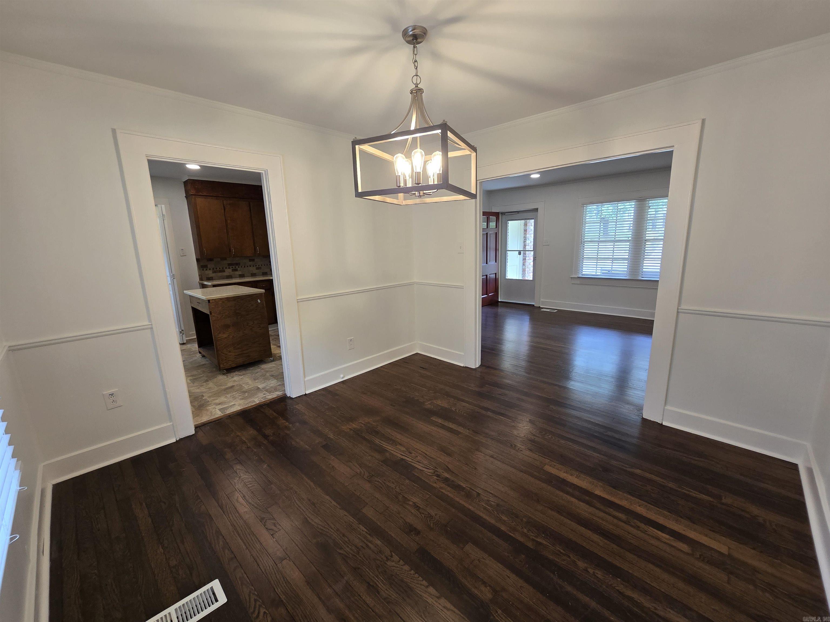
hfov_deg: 106.2
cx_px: 415
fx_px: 312
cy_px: 311
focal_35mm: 13
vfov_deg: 89.9
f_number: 2.2
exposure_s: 1/60
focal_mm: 2.2
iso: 100
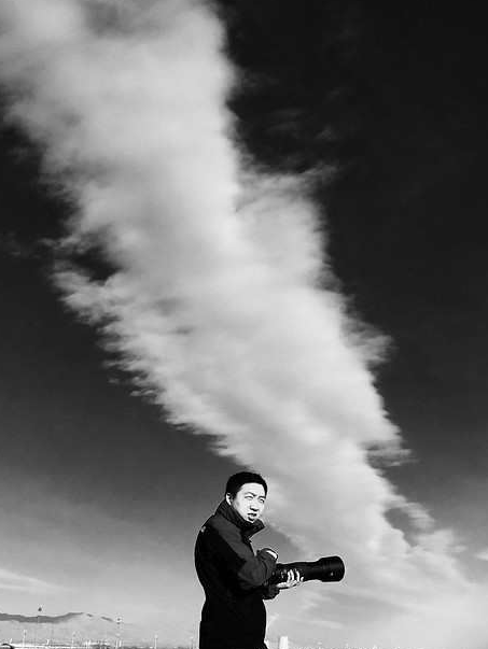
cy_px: 443
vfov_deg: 44.9
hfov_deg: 35.1
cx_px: 288
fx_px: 770
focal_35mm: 41
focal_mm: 4.15
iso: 25
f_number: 2.2
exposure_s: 1/1832
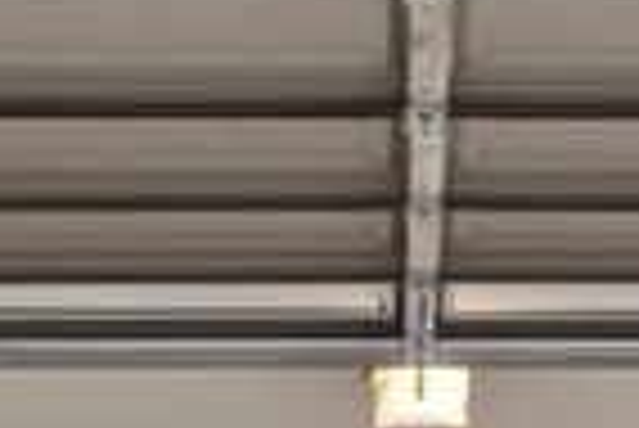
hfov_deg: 18.9
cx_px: 423
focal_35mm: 108
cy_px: 998
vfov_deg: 10.9
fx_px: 1919
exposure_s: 1/13
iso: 400
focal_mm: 15
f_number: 10
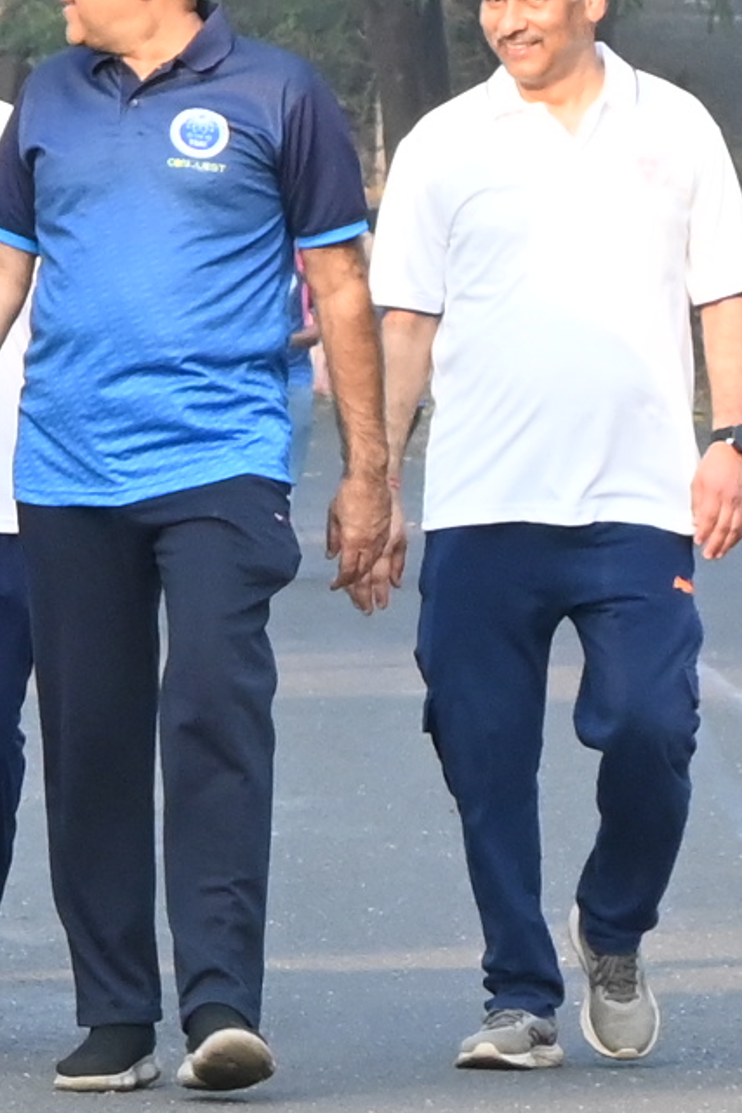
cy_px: 713
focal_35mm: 677
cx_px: -537
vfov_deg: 3.0
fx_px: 20918
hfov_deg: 2.0
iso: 2000
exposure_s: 1/250
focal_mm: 98
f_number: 10
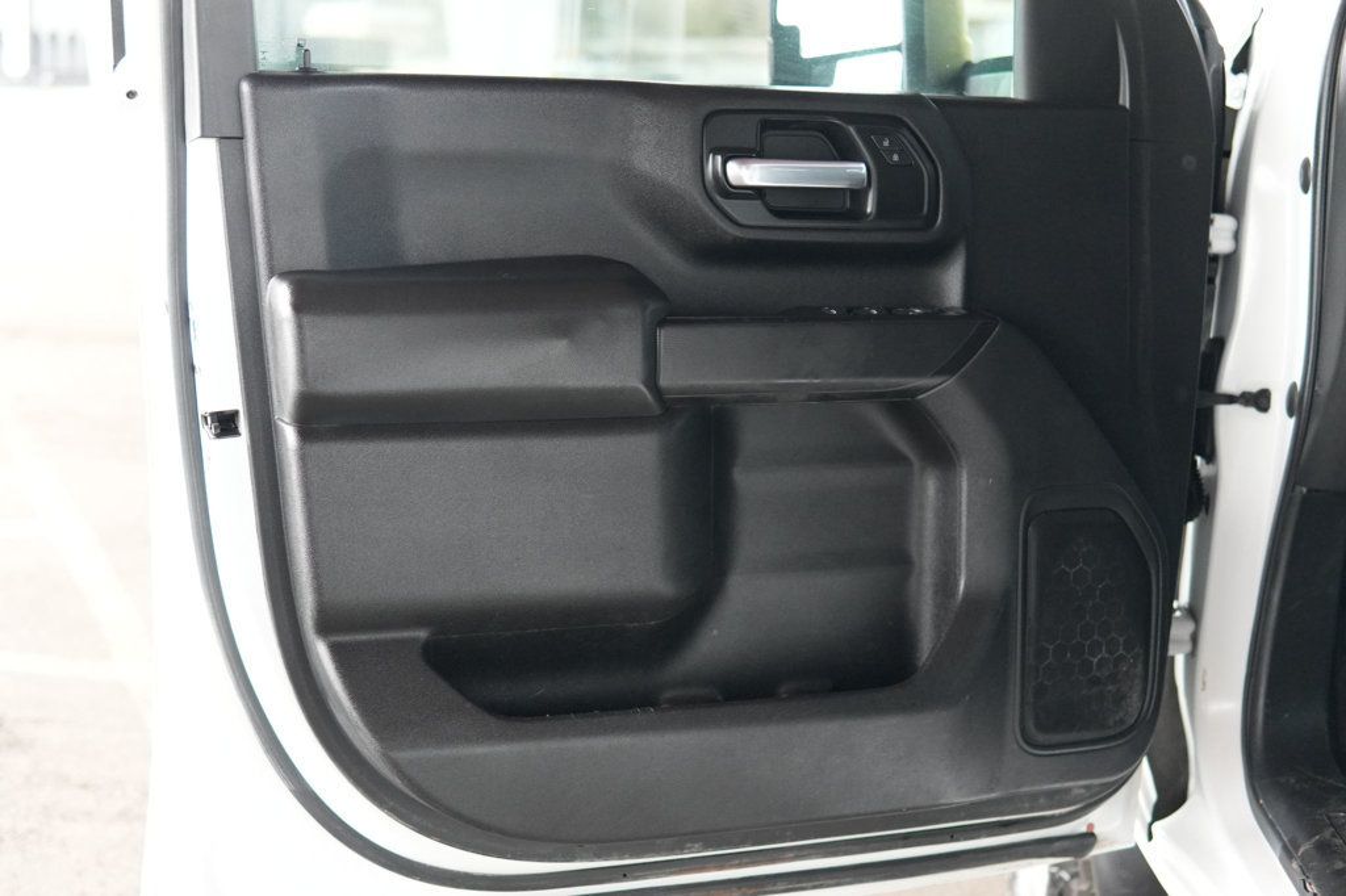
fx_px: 1682
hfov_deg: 43.6
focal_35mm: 45
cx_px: 673
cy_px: 448
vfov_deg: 29.8
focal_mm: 30
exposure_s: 1/160
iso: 1600
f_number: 2
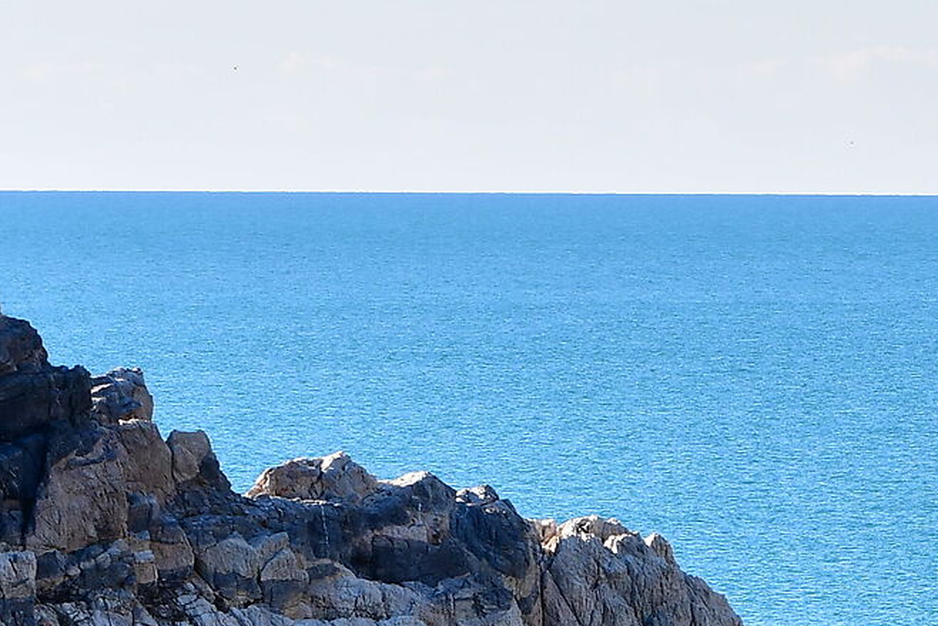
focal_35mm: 383
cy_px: 337
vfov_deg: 3.6
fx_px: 9981
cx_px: 1528
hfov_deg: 5.3
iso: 100
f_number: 7.1
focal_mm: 70
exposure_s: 1/250
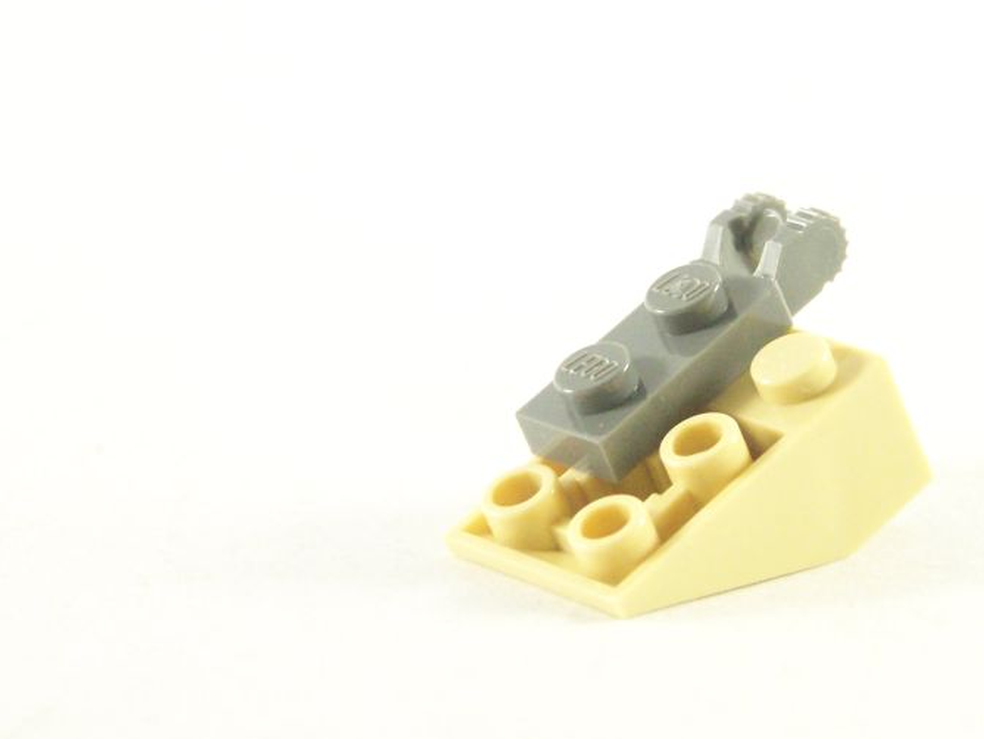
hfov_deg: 10.1
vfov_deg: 7.6
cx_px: 693
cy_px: 337
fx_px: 5573
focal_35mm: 196
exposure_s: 1/60
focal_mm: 21.2
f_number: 3.2
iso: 400
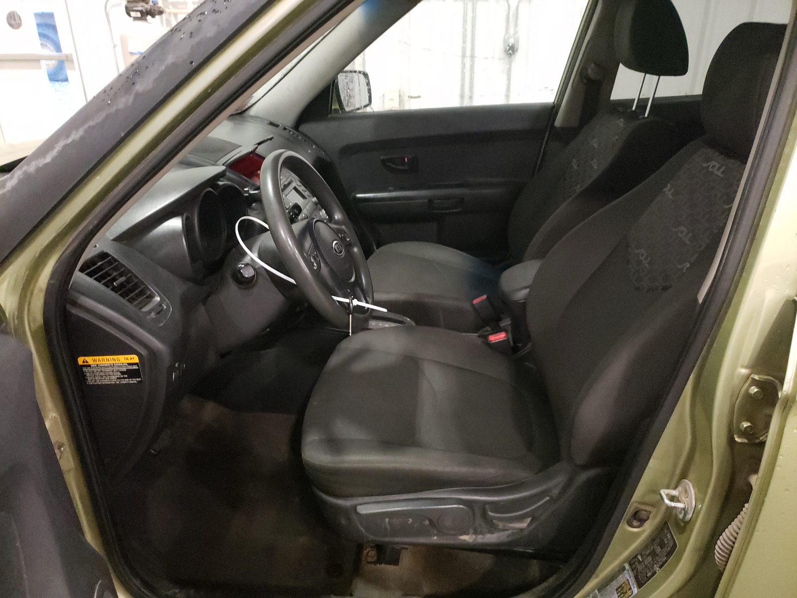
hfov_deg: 67.3
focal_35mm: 26
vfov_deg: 53.1
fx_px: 599
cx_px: 398
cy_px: 299
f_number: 1.5
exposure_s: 1/24
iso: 780
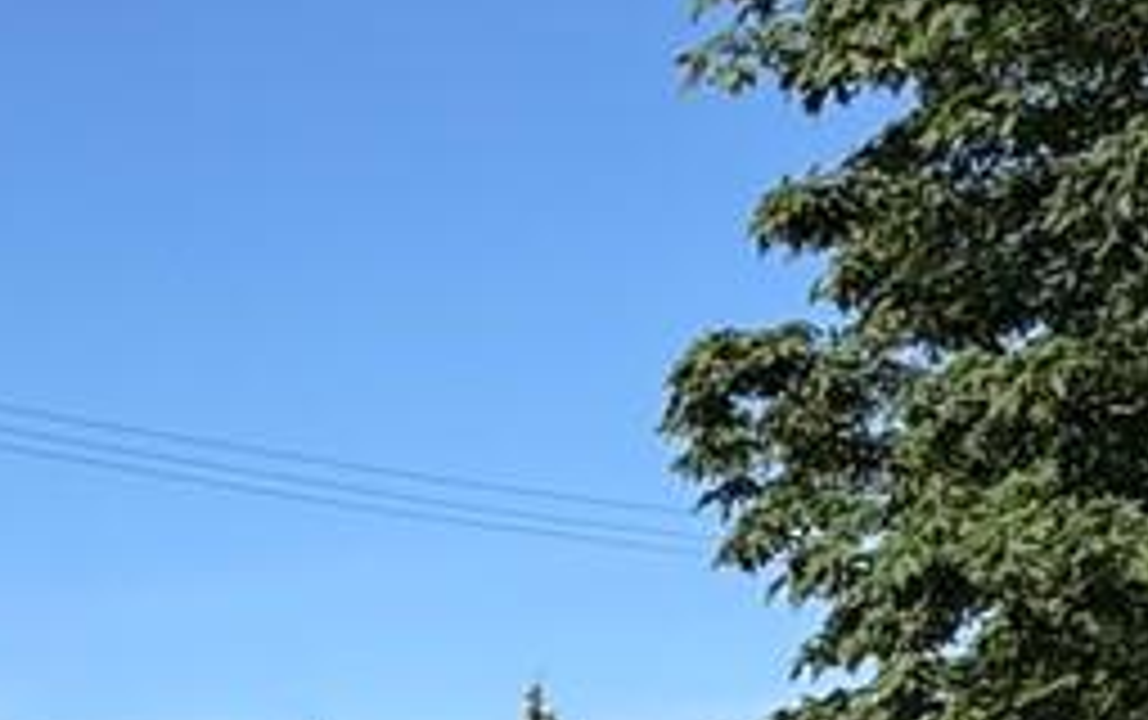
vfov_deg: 13.6
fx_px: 2913
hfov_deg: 19.2
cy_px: 932
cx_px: -635
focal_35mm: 93
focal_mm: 2.22
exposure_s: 1/2273
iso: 50
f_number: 2.2
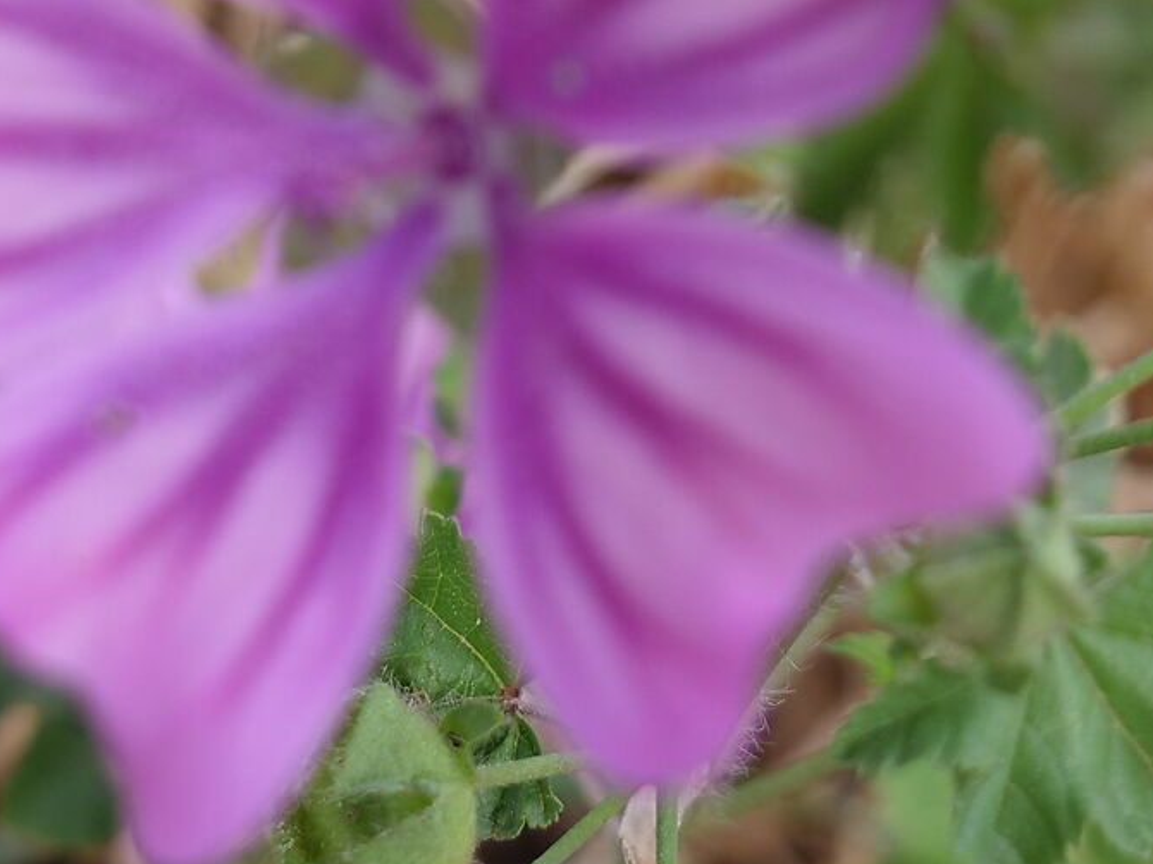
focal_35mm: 129
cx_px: 683
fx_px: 4295
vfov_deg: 11.4
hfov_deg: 15.3
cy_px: 170
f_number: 3.9
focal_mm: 18
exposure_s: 1/250
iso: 200
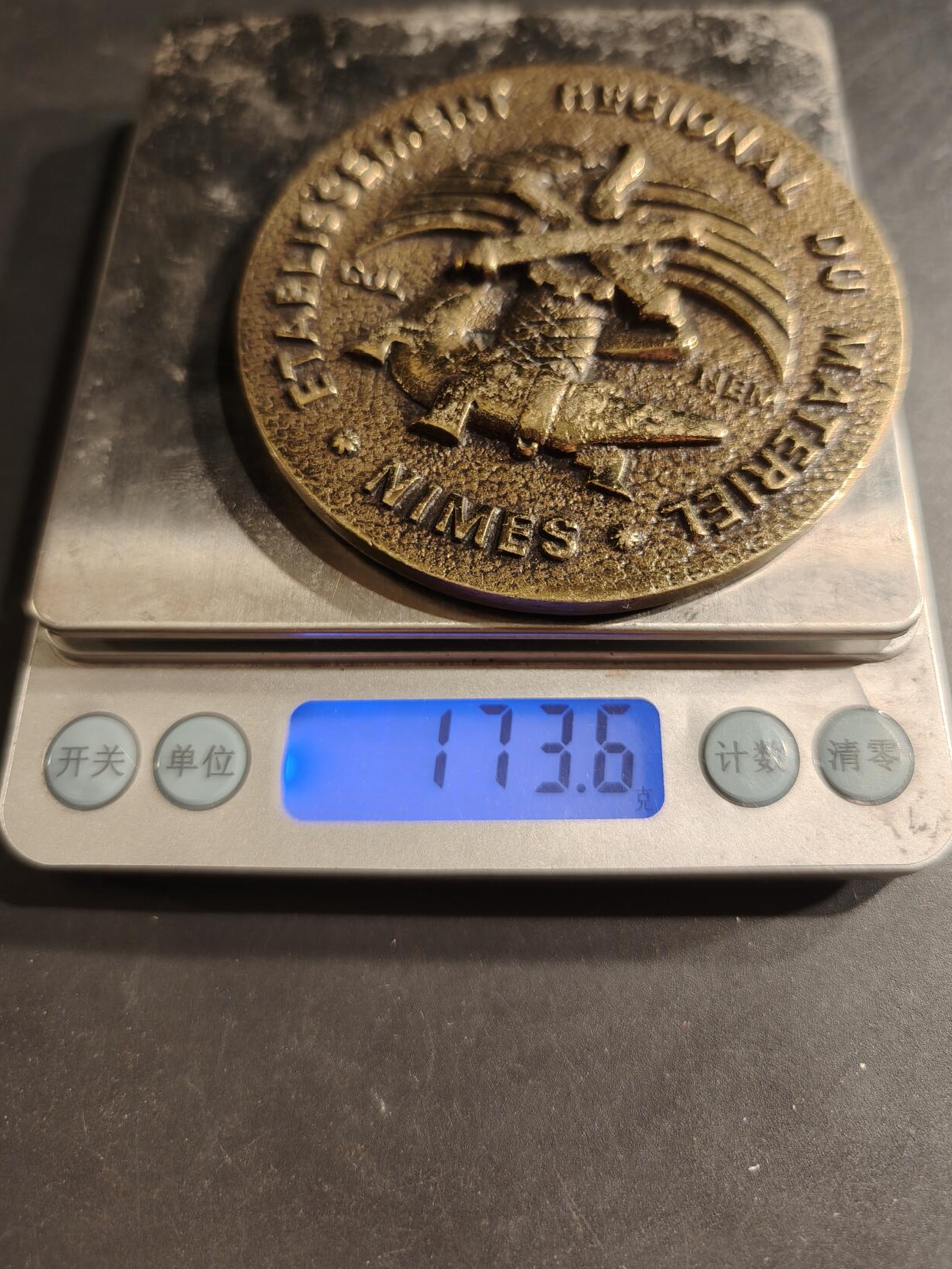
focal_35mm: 25
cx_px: 509
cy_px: 581
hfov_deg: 54.8
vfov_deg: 69.3
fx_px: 917
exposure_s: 1/200
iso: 200
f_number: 1.6
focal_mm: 6.06
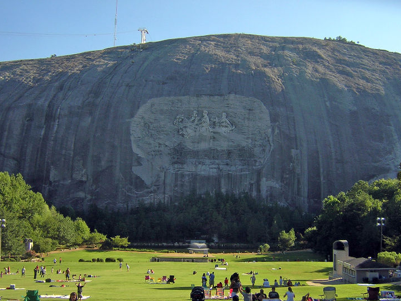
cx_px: 200
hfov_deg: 50.1
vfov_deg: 38.7
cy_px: 150
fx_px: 429
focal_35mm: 37
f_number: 5.2
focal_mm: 4.7
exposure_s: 1/197
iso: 100
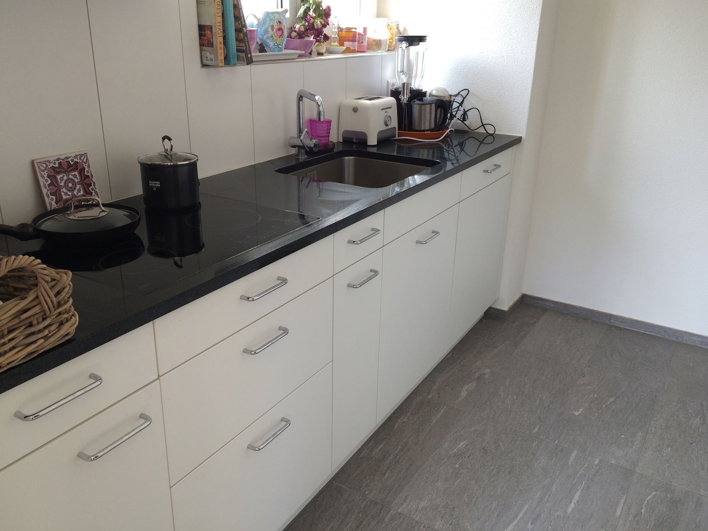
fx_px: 614
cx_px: 356
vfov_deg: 46.8
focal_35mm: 30
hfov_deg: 60.0
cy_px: 261
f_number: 2.2
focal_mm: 4.15
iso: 40
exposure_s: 1/50
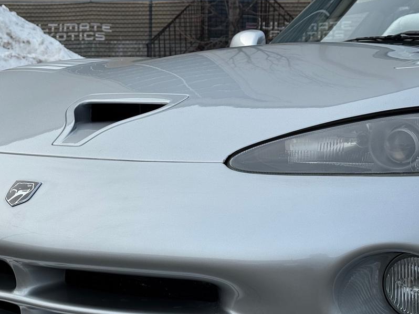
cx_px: 143
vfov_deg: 19.1
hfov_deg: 25.2
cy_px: 196
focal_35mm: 77
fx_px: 932
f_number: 1.78
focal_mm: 6.76
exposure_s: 1/3096
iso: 64
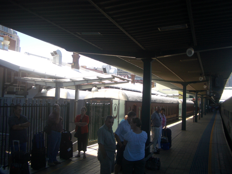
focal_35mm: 35
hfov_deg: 52.6
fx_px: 235
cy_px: 87
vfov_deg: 40.7
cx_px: 116
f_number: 2.6
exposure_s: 1/400
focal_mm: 5.8
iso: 50
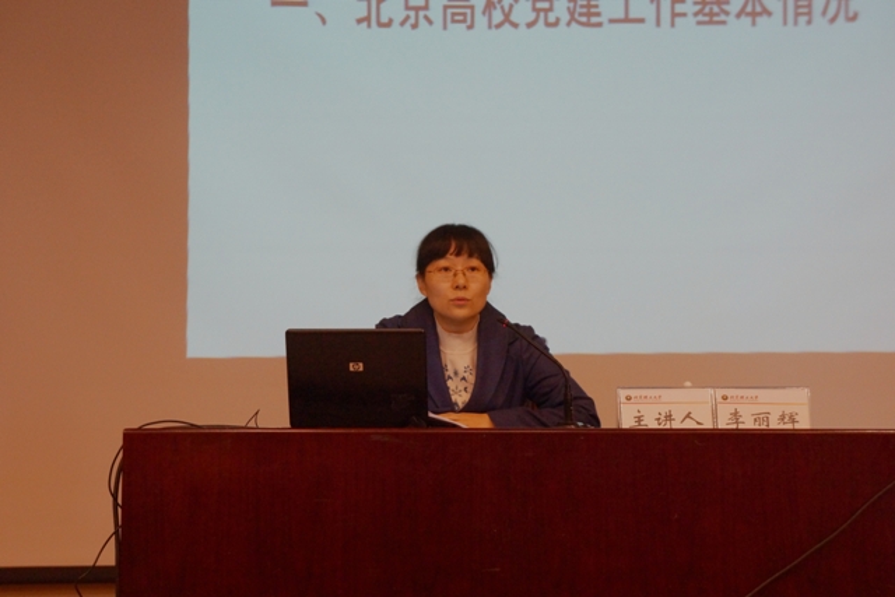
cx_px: 448
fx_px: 2039
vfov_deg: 16.7
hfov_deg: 24.8
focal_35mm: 82
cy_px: 298
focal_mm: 55
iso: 1600
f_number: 5.6
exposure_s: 1/40
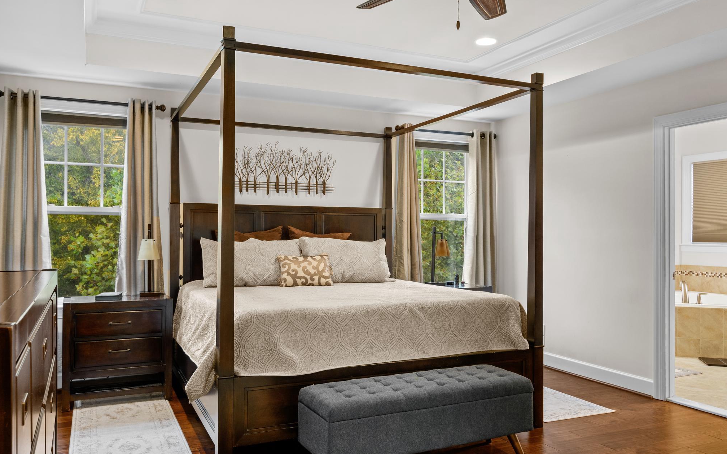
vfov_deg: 43.1
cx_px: 368
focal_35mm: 29
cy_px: 237
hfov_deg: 64.6
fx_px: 575
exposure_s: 1.3
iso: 250
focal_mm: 19
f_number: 8
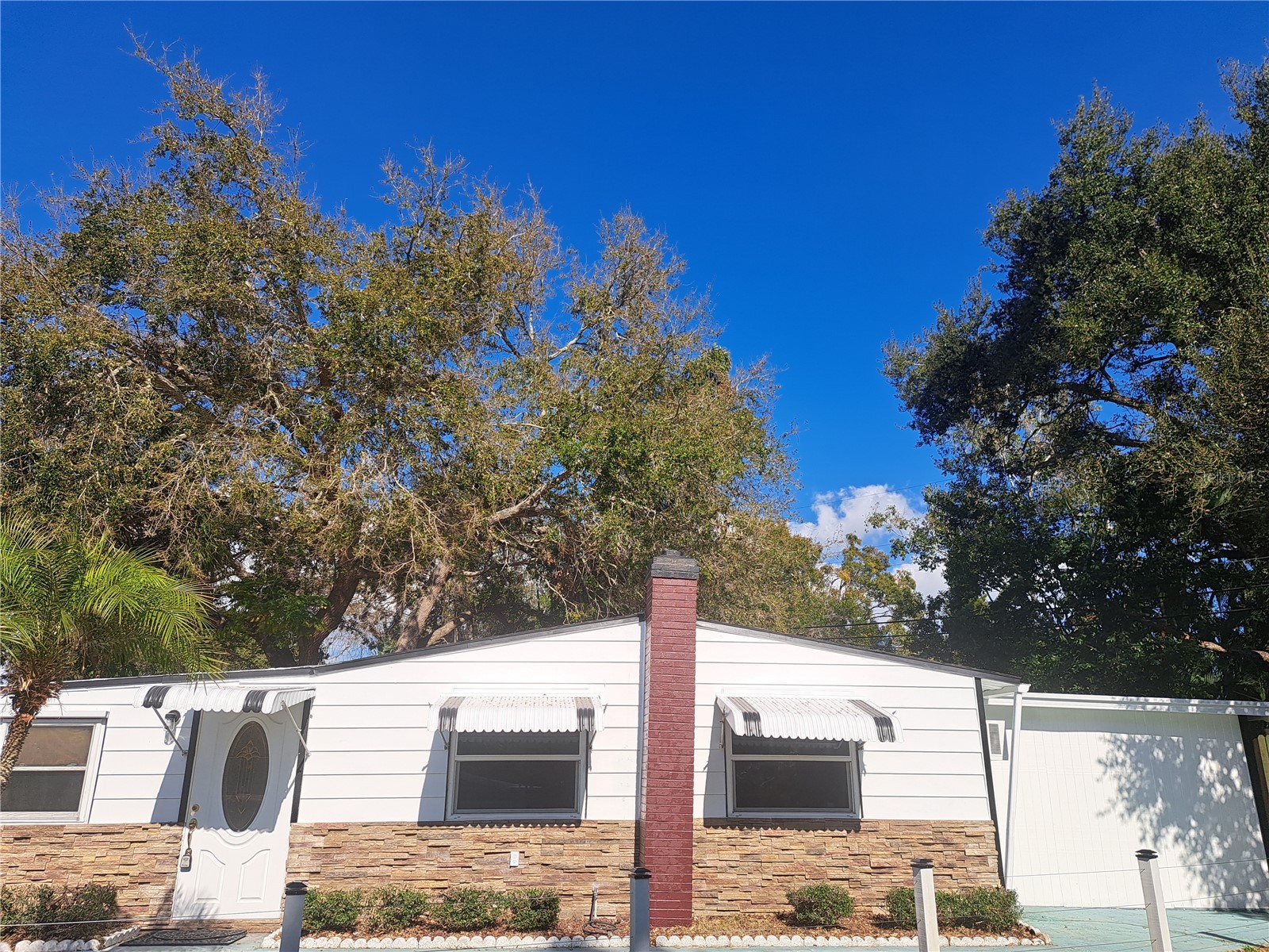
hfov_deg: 71.6
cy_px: 476
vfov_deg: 56.8
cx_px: 634
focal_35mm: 24
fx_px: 880
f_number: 1.8
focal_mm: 5.23
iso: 50
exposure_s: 1/1901
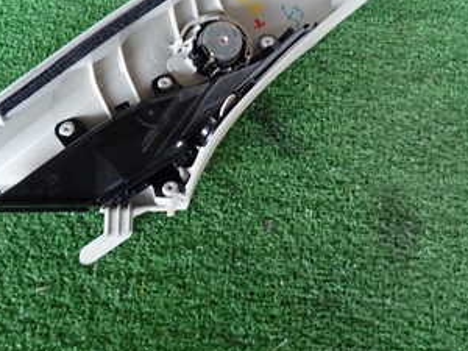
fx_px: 676
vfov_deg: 28.2
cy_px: 48
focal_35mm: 50
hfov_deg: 38.2
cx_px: 223
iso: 200
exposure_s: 1/30
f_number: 2
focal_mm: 4.5
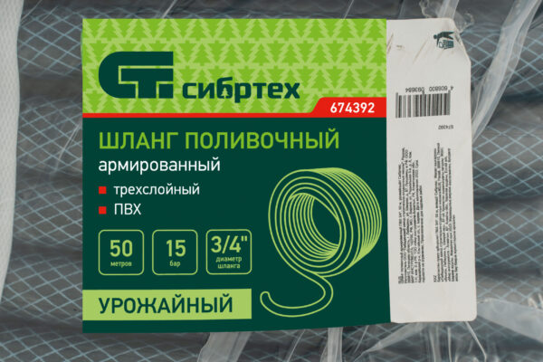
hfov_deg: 30.5
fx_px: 995
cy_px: 181
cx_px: 272
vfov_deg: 20.6
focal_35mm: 66
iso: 125
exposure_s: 1/200
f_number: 20
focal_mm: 66
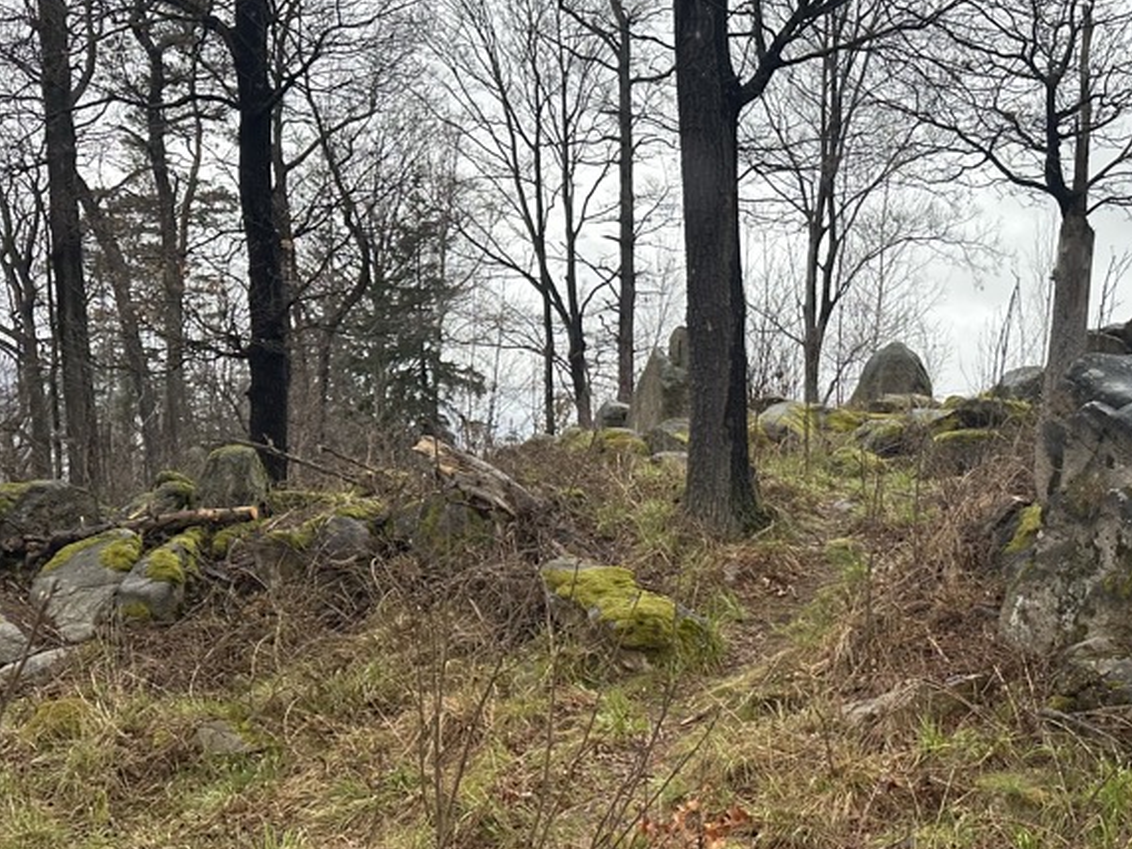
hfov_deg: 42.3
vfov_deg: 32.5
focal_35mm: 43
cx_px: 875
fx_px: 1406
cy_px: 697
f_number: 1.78
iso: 80
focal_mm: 6.86
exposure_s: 1/364
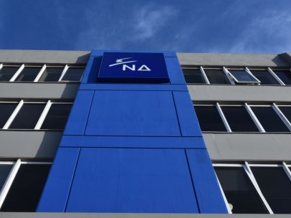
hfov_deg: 43.0
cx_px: 139
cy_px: 124
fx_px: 370
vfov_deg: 32.8
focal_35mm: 44
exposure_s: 1/160
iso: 200
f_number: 14
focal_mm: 29
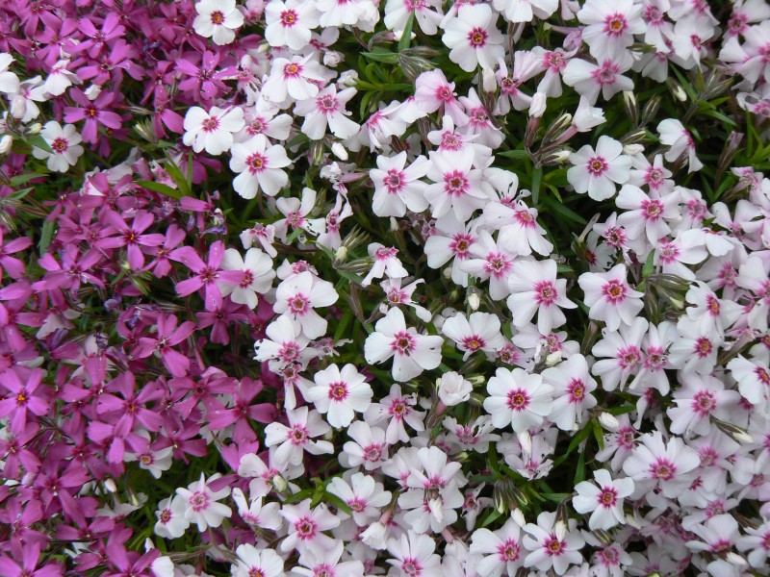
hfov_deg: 51.4
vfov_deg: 39.7
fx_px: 801
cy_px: 288
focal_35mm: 36
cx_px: 385
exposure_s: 1/200
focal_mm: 6
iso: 80
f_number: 5.6
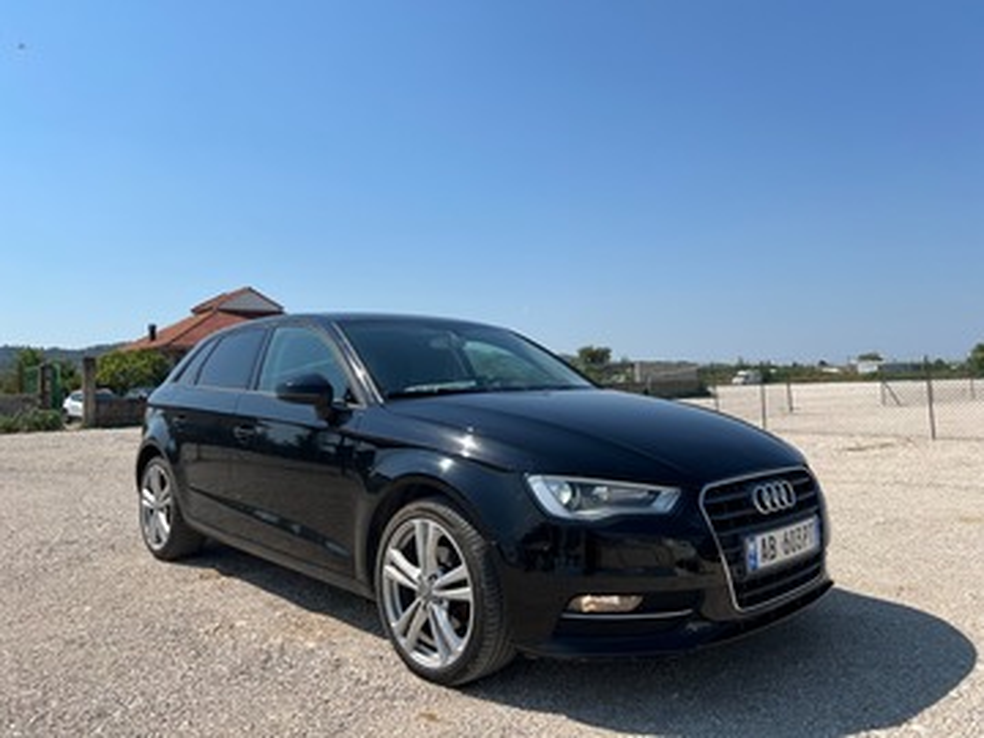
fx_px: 739
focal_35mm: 26
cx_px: 492
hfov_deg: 67.3
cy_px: 369
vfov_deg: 53.1
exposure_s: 1/5587
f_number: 1.5
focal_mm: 5.7
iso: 50
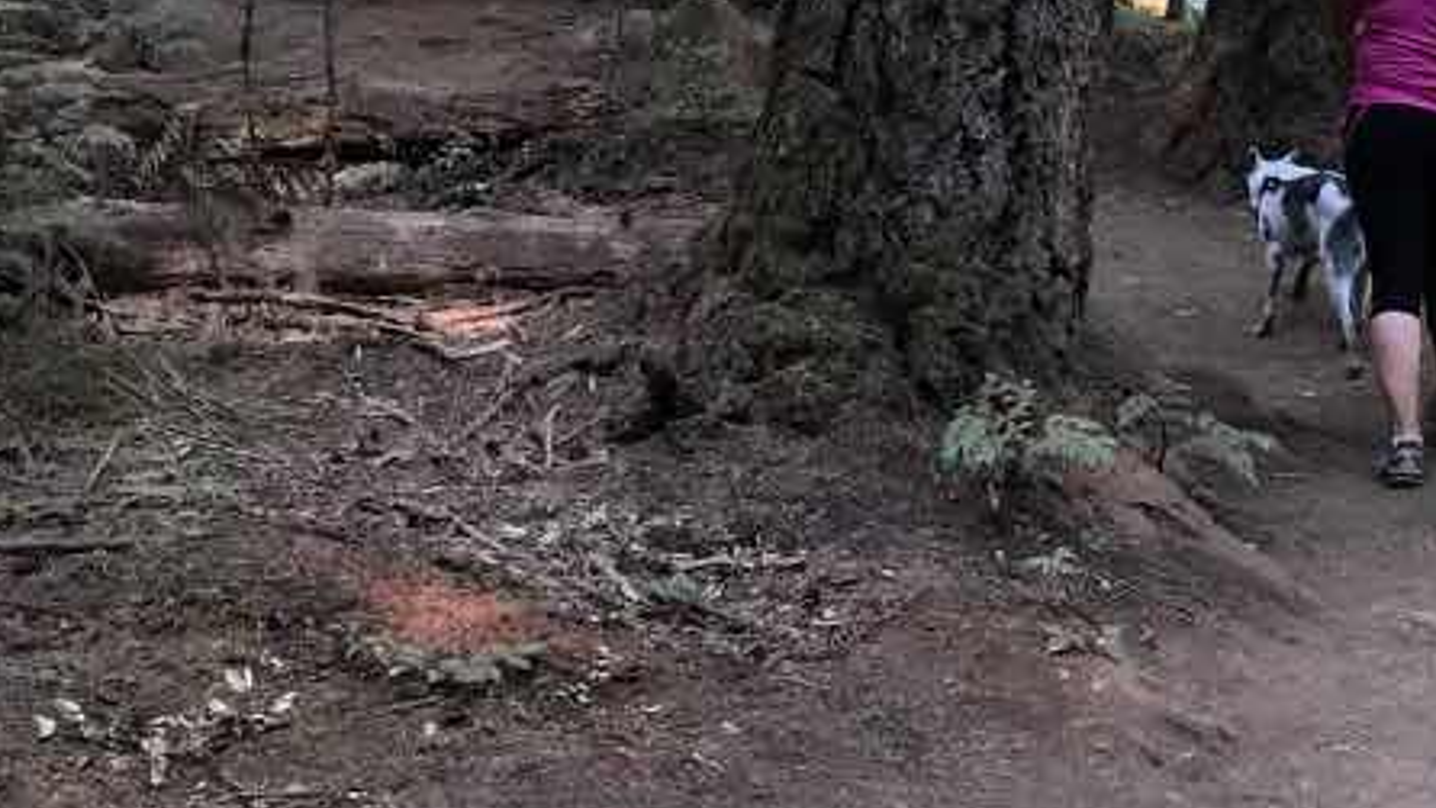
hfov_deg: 24.5
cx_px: 1500
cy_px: -164
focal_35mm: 82
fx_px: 3123
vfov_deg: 14.3
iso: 25
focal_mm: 3.99
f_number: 1.8
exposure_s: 1/40
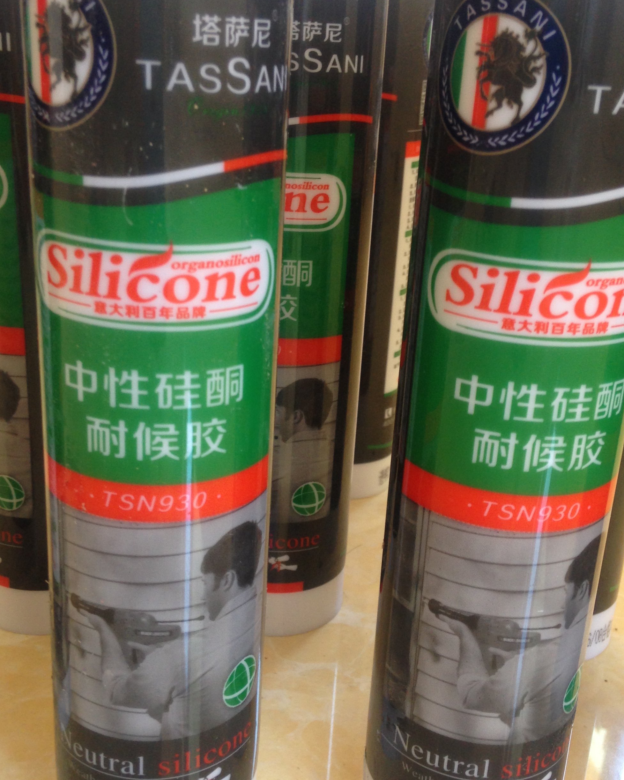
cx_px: 324
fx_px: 993
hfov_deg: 34.9
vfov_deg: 42.9
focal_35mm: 43
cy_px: 387
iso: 80
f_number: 2.4
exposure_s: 1/20
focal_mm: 4.12
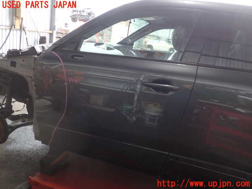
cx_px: 126
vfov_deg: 46.8
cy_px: 94
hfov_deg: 60.0
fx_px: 218
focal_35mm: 30
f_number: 2.3
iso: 125
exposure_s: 1/60
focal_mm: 5.4
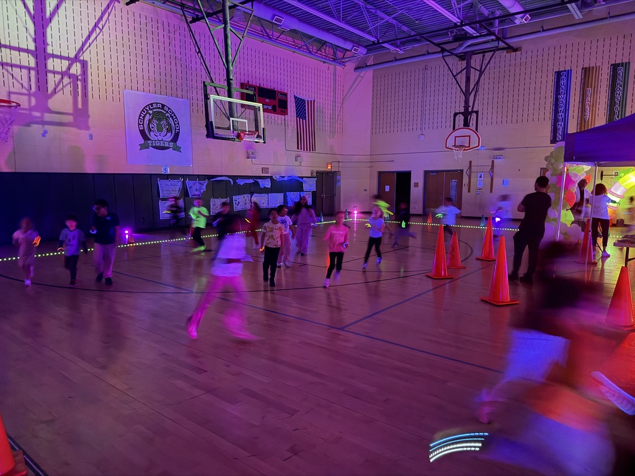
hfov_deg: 71.6
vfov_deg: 56.8
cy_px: 238
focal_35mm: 24
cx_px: 318
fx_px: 440
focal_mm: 6.76
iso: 2000
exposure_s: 1/15
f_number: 1.78
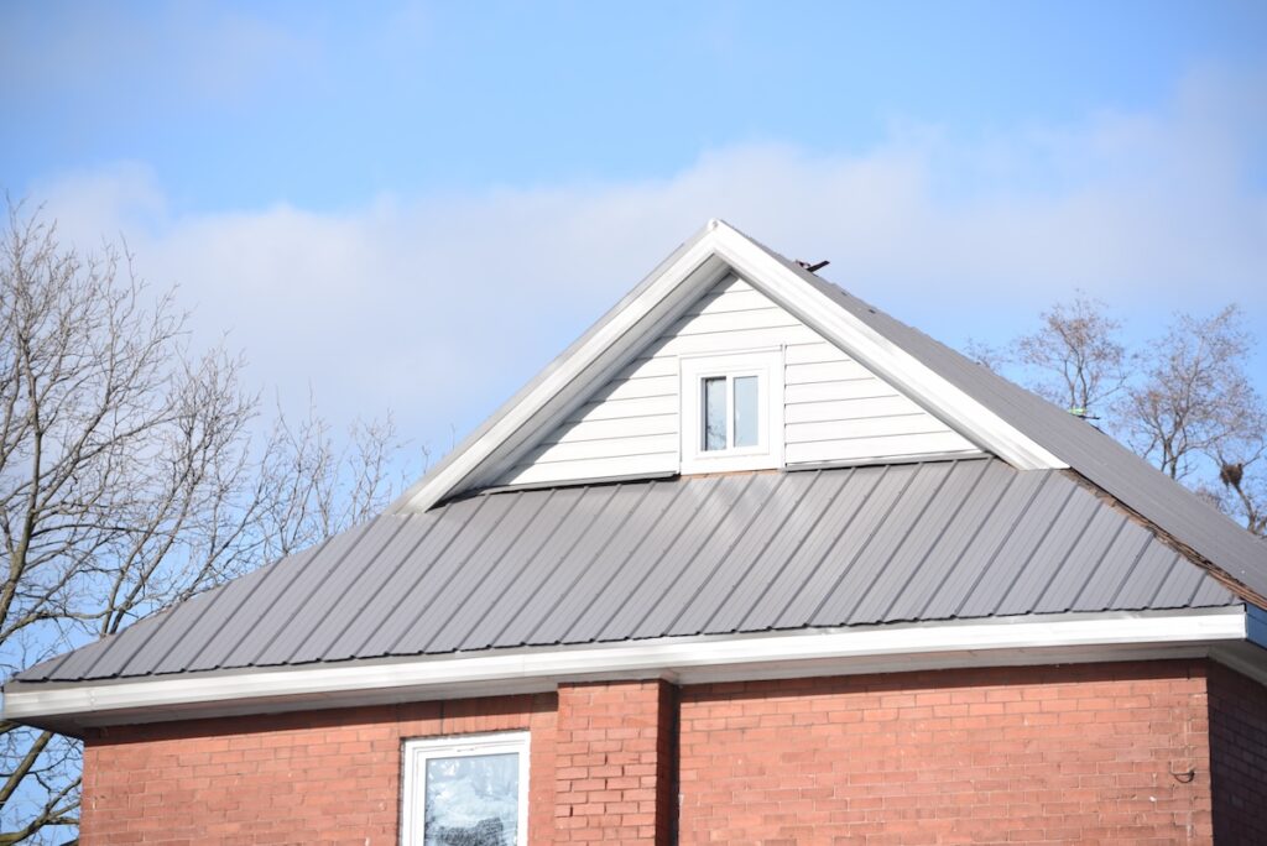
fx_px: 5986
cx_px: 634
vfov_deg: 8.1
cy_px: 423
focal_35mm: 170
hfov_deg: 12.1
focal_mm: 170
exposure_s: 1/320
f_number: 5.6
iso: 100
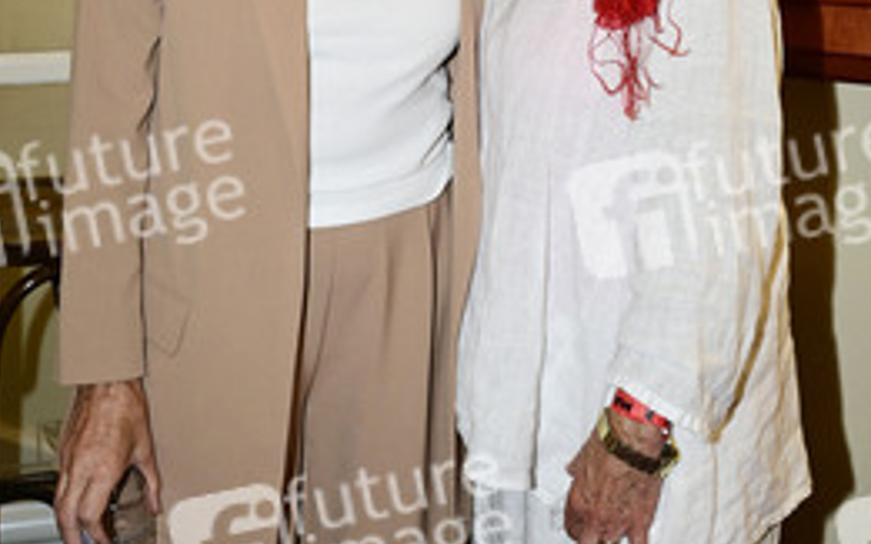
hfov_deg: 32.0
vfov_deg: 19.8
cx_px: 437
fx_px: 1519
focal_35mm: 64
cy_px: 33
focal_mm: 41
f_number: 5
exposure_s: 1/200
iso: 1250
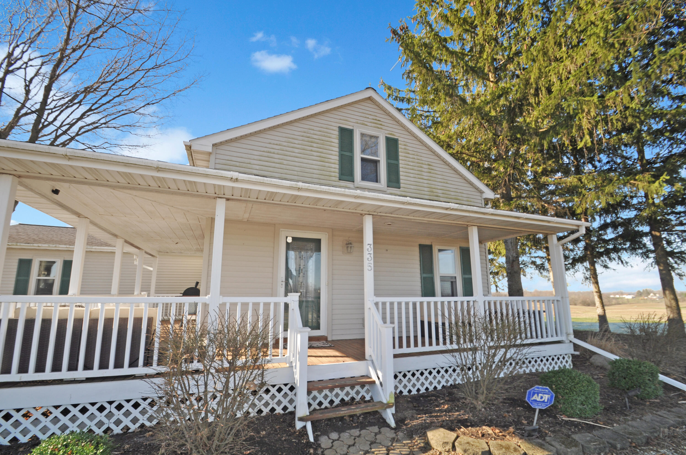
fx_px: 285
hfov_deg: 100.5
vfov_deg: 77.2
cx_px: 343
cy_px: 228
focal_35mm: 15
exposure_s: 1/200
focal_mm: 10
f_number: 8
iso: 200
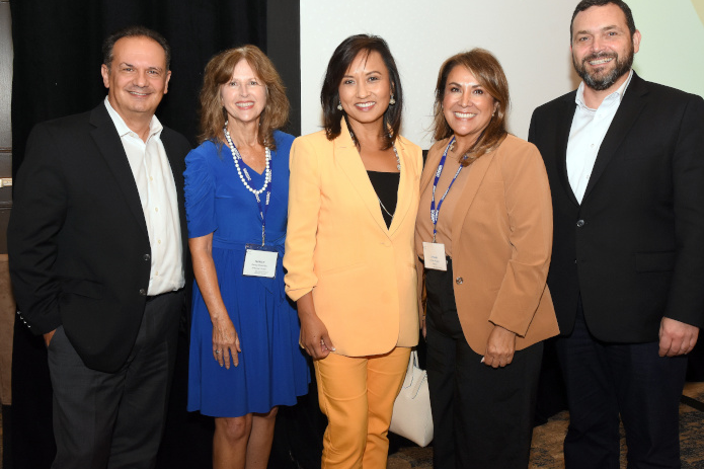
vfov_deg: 35.0
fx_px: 743
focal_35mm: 38
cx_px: 373
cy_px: 203
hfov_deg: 50.7
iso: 1000
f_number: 8
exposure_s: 1/100
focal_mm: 22
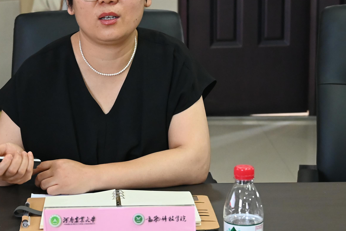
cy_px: 93
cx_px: 105
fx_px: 1019
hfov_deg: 19.2
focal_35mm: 106
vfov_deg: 12.9
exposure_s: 1/160
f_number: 5
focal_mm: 42
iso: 4000
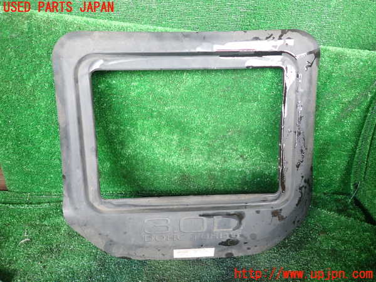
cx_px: 188
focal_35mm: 25
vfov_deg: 54.9
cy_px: 141
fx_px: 272
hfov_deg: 69.4
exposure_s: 1/50
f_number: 2
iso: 200
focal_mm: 4.5
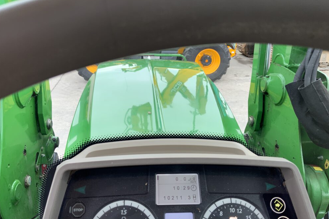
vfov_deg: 42.3
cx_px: 165
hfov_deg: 60.3
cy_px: 106
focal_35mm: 31
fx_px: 283
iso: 16
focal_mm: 3
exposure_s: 1/159
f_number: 1.8
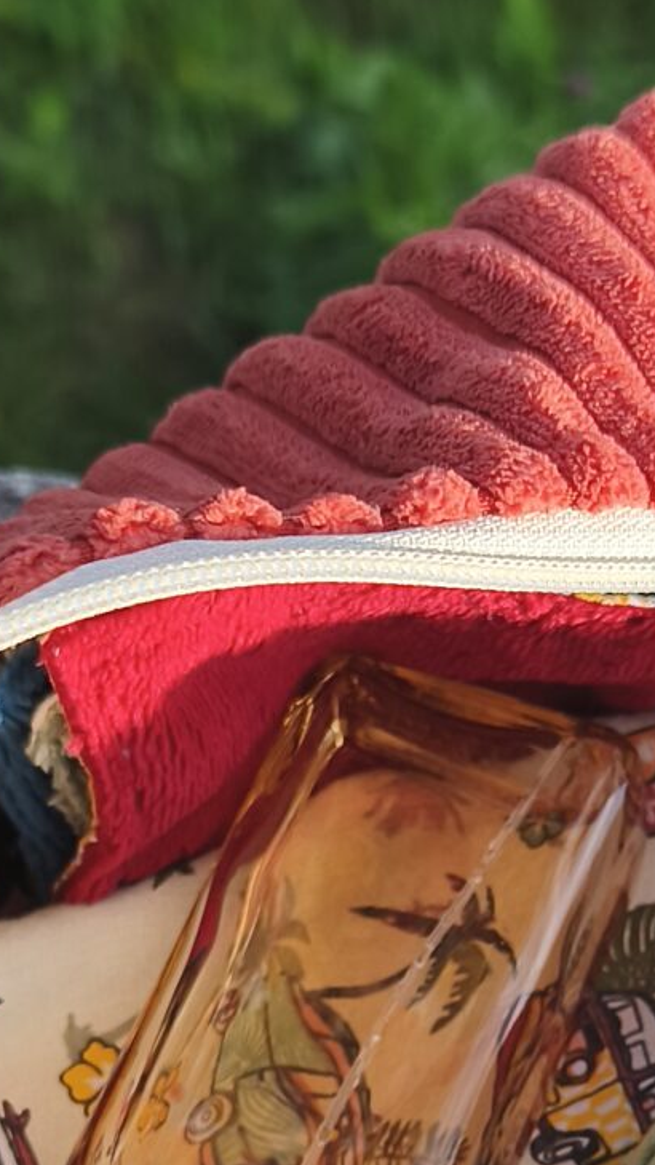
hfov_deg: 13.7
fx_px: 2717
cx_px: 490
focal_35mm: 88
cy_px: 1042
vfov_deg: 23.6
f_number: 1.65
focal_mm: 6.18
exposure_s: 1/505
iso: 50
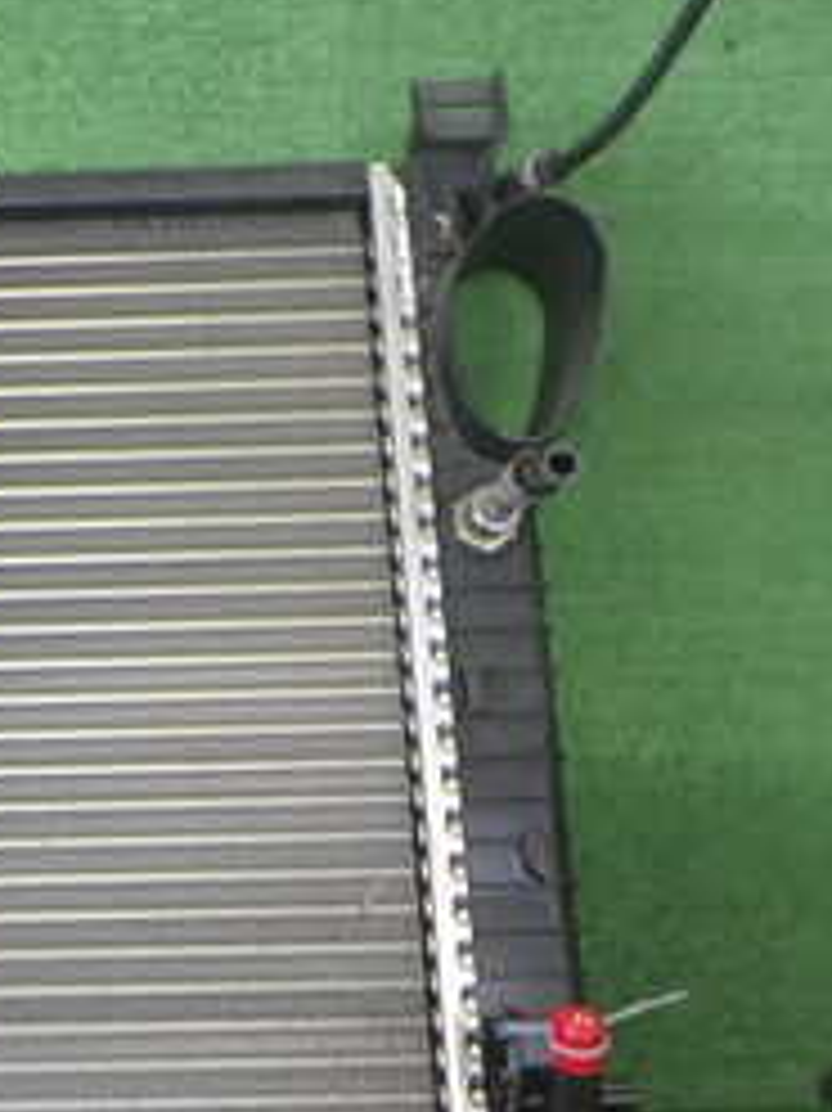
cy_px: 549
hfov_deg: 18.8
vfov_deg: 26.7
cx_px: -229
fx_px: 2341
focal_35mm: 73
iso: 200
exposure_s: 1/40
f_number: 2.3
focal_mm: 5.4
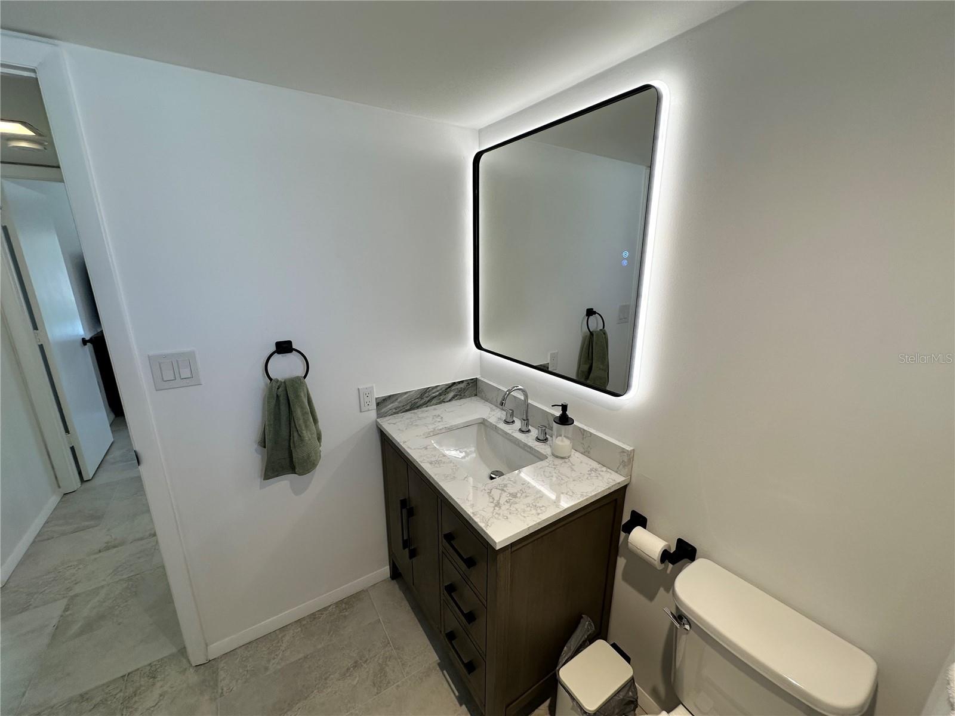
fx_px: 386
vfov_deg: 85.7
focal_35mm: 14
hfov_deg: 102.1
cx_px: 478
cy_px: 358
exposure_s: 1/120
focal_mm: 2.22
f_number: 2.2
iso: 64
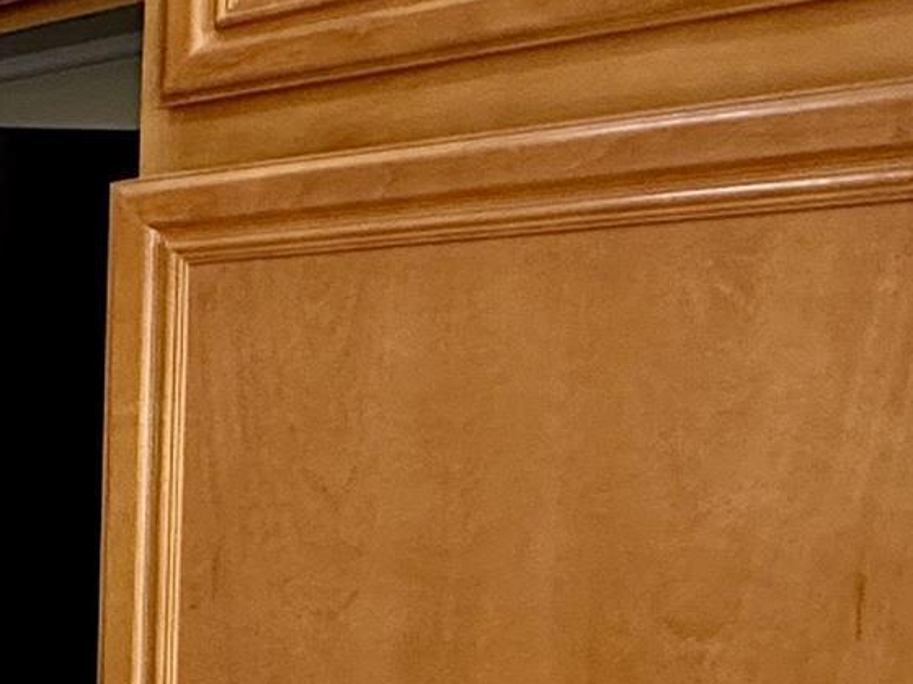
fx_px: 2030
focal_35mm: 77
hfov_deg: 18.3
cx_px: -846
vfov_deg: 18.6
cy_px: 691
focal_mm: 2.22
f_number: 2.2
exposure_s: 1/120
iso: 200
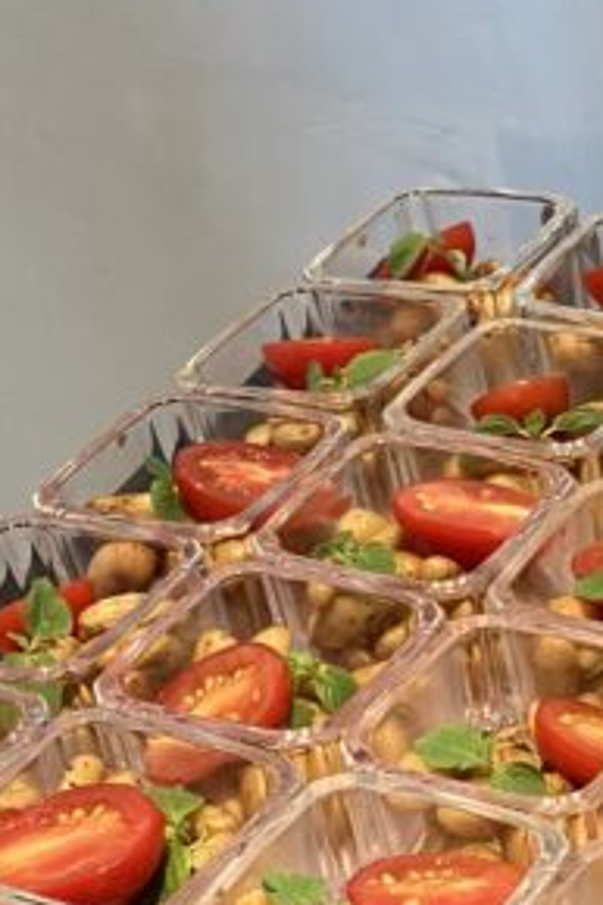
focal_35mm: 103
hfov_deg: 12.8
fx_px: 2591
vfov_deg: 19.1
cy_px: 961
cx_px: 790
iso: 64
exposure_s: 1/50
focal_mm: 3.99
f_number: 1.8
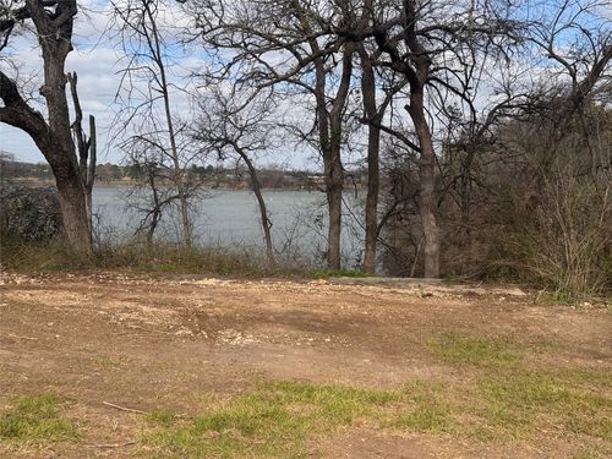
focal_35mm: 48
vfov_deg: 30.3
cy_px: 230
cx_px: 306
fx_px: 849
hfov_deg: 39.7
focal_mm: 6.76
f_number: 1.78
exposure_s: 1/4608
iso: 64
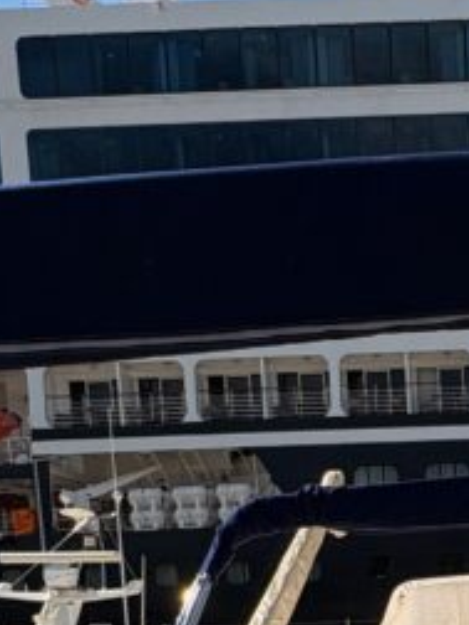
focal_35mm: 57
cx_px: 576
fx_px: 1030
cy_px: 732
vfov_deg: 29.5
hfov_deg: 23.3
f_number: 2.2
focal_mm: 2.22
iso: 40
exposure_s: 1/2146
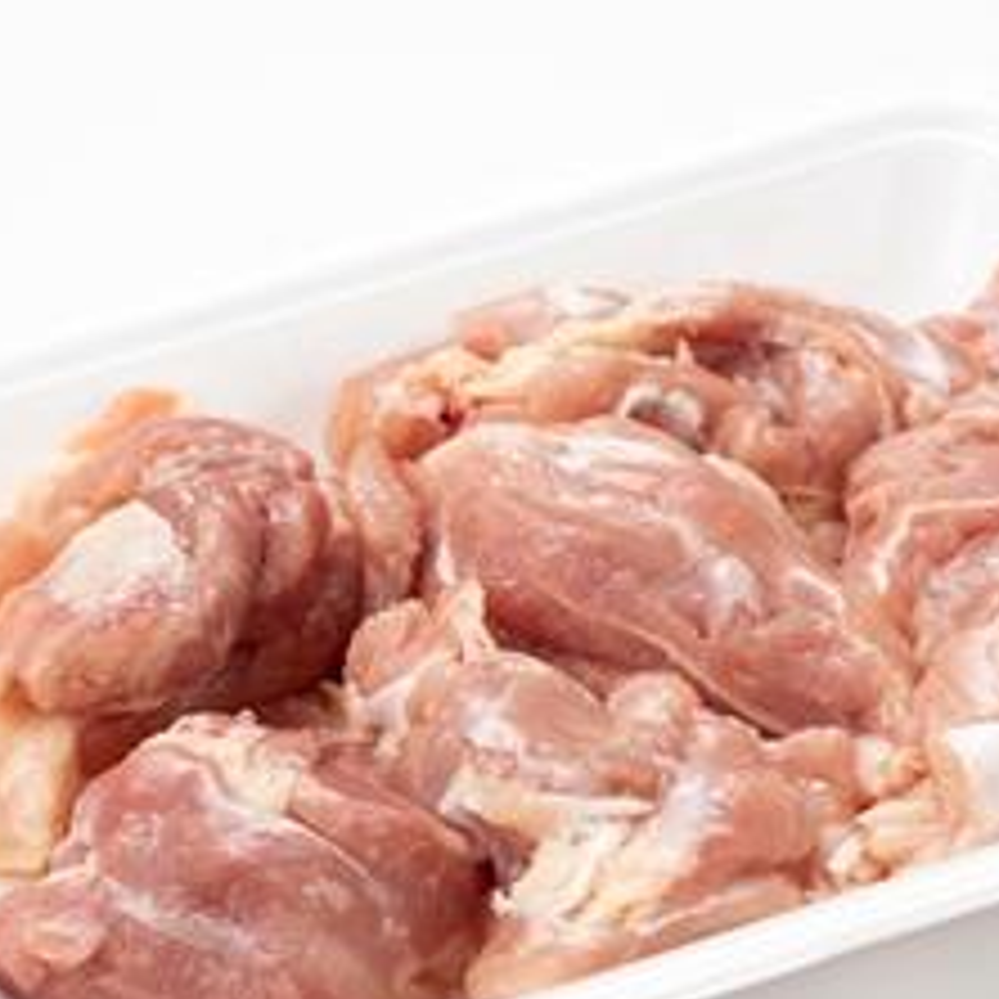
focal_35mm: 201
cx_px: 562
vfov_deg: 8.7
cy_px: 626
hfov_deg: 8.7
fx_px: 6563
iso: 100
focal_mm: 105
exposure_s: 1/250
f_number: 11
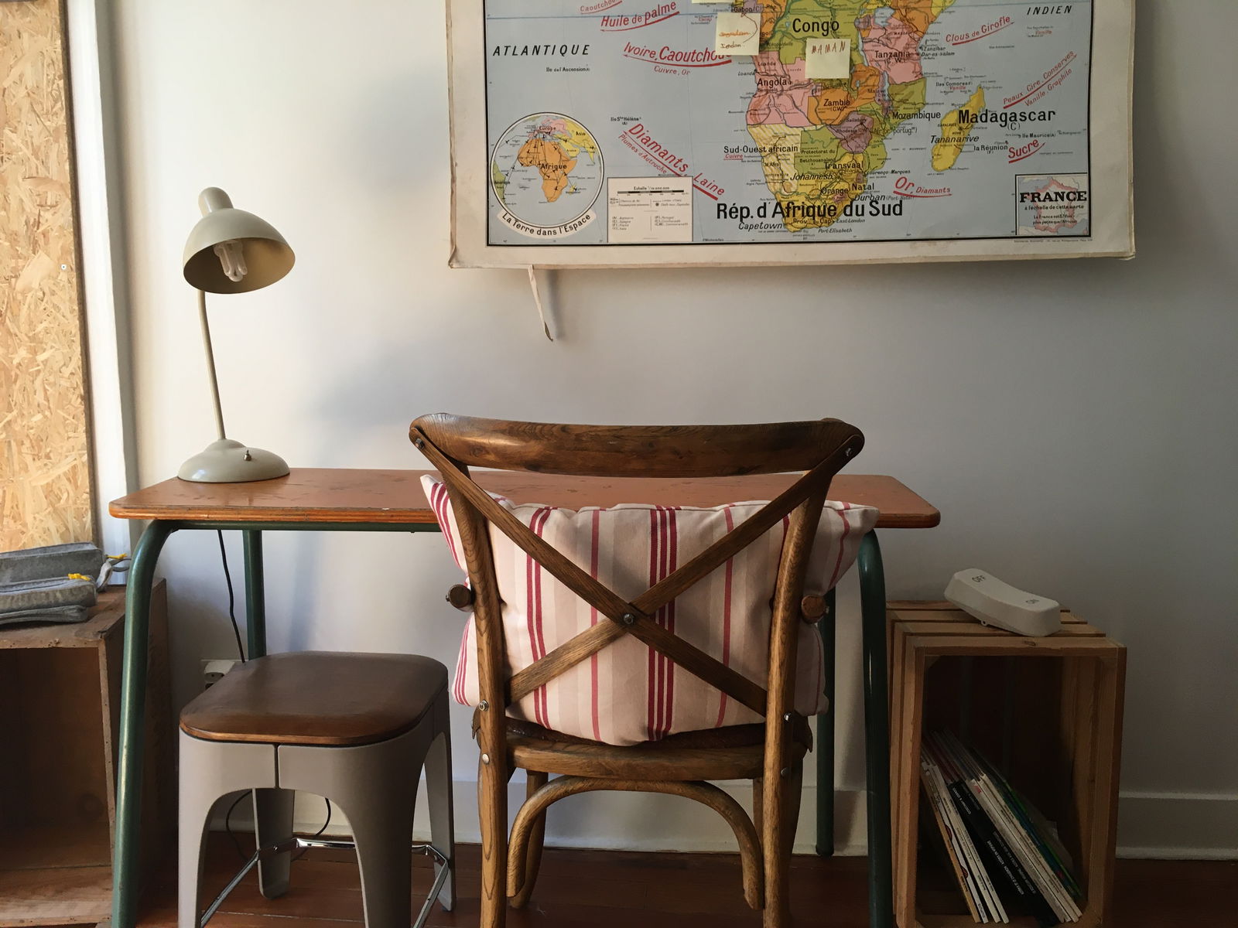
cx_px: 619
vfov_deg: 48.2
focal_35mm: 29
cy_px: 464
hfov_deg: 61.7
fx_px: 1037
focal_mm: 4.15
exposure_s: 1/33
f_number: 2.2
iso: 80
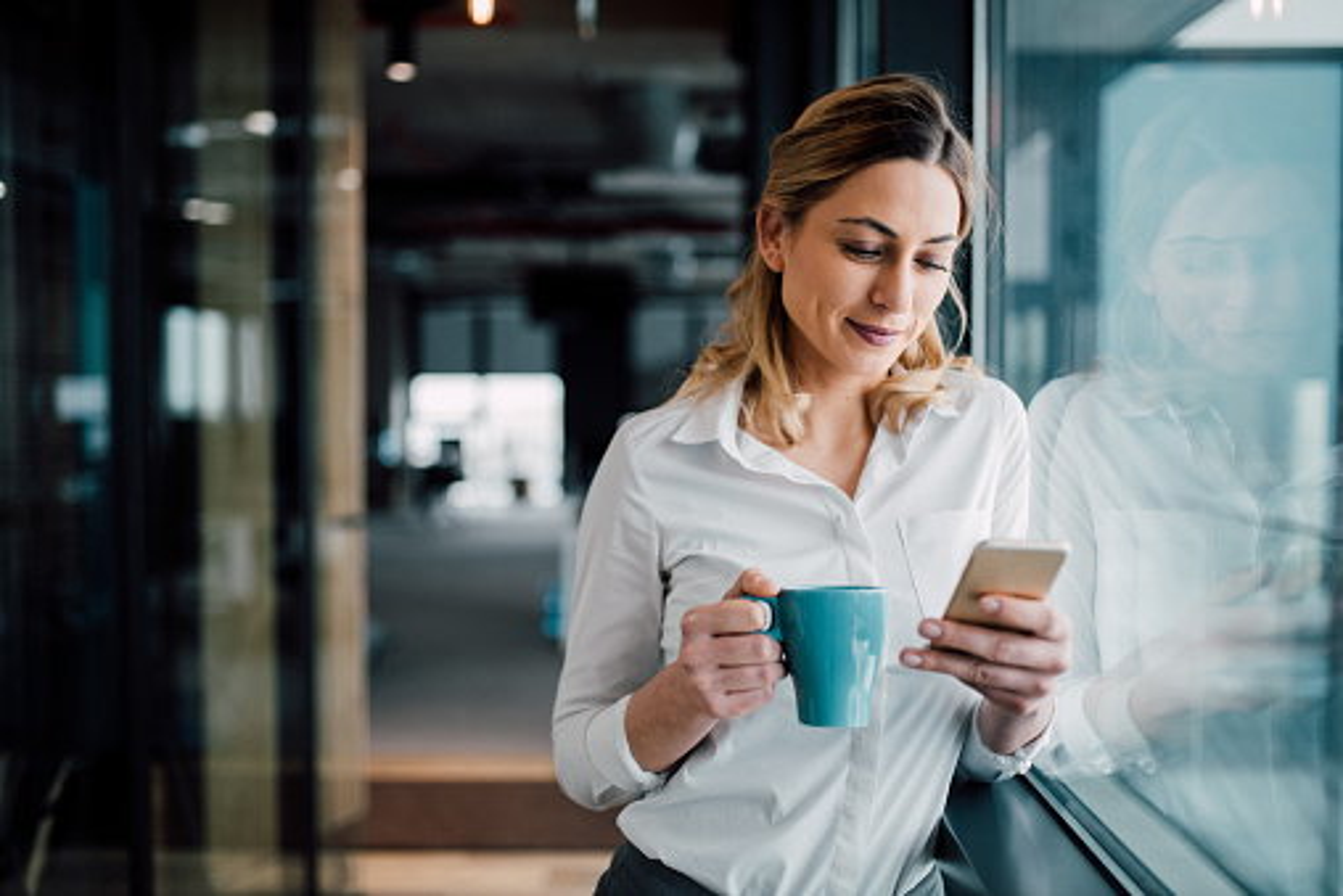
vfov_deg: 37.9
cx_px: 672
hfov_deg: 54.4
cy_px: 448
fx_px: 1306
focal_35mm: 35
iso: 560
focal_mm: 35
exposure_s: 1/1250
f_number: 1.8
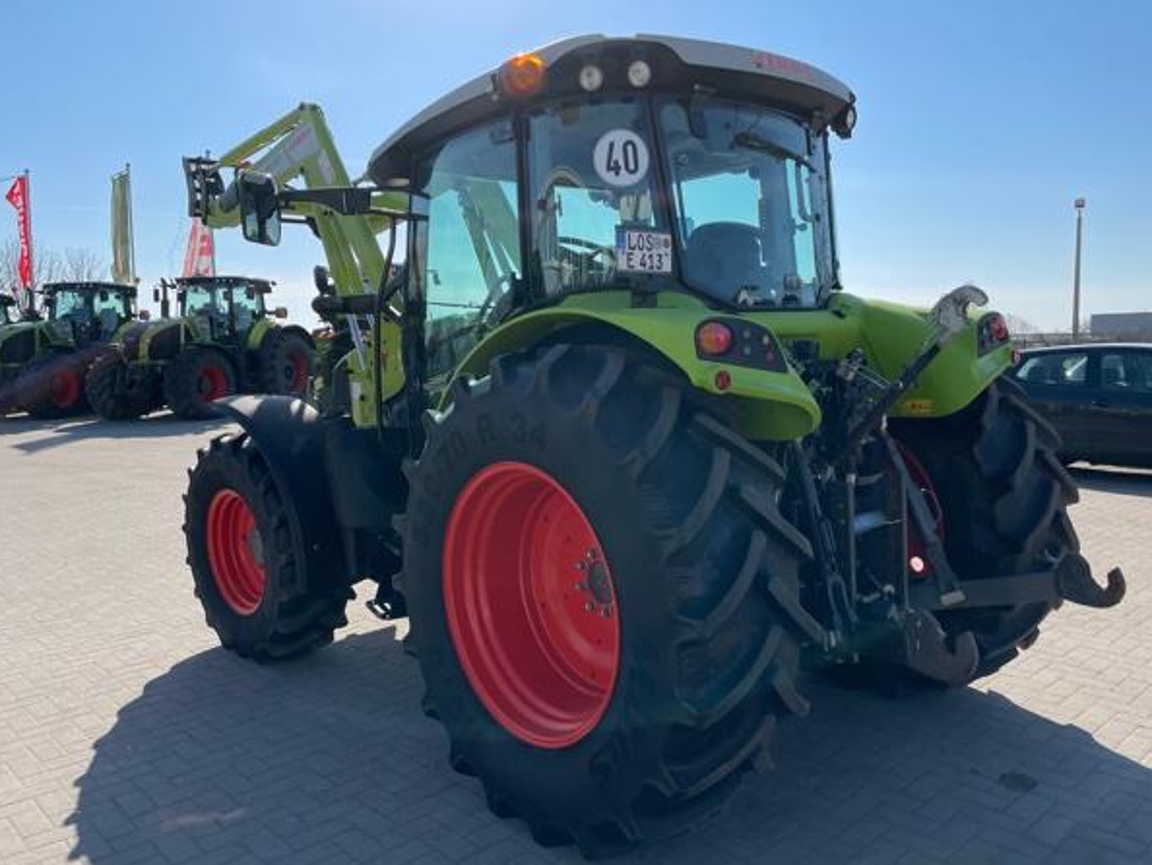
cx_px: 564
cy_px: 432
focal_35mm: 28
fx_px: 932
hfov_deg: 63.4
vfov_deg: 49.8
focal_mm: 4.2
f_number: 1.6
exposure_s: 1/4000
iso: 32
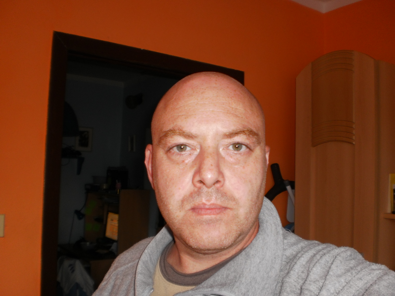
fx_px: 411
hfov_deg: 51.4
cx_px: 198
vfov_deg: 39.7
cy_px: 148
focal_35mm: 36
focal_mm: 6.3
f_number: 3.1
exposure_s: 1/30
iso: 125
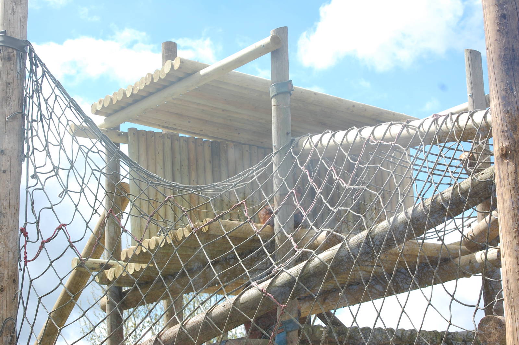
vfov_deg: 16.5
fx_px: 1188
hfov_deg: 24.6
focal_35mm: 82
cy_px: 172
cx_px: 260
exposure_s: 1/250
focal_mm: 55
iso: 200
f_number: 8
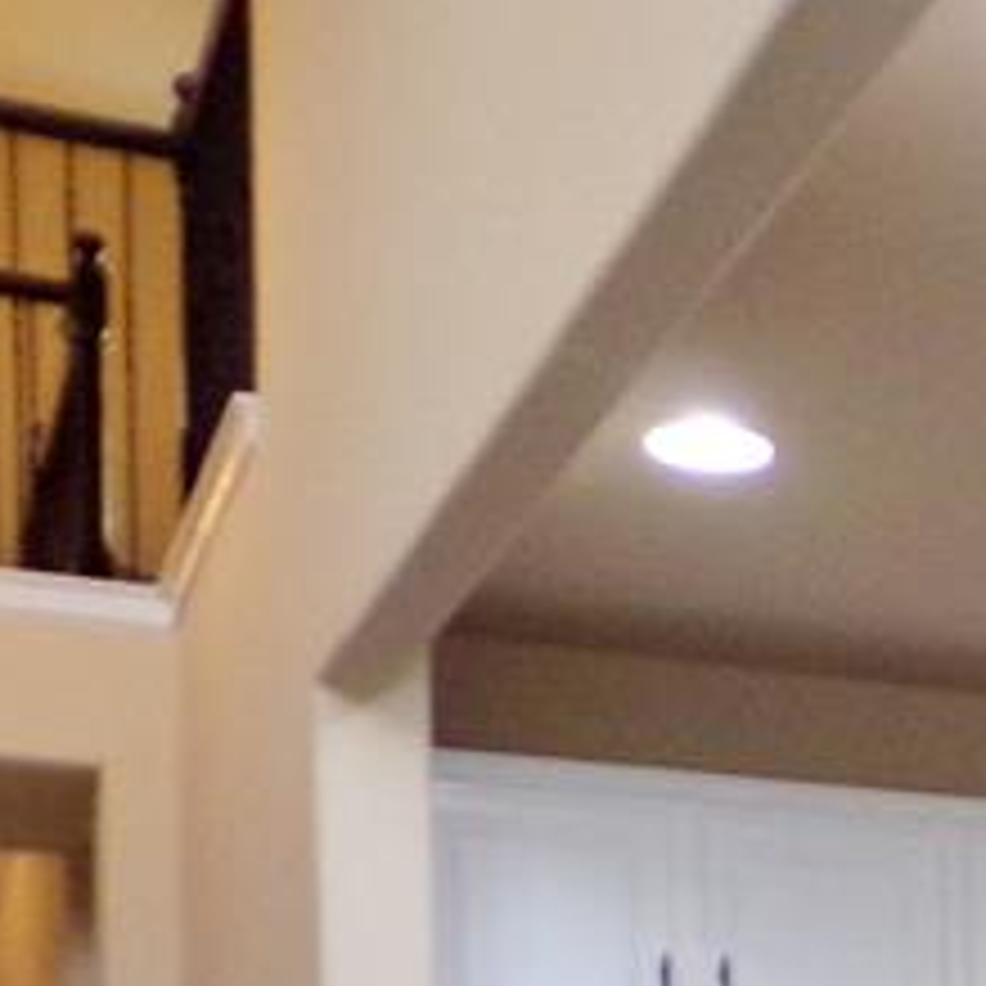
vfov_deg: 16.4
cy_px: 1364
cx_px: 1927
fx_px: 3190
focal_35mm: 99
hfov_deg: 14.7
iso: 200
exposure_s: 1/34
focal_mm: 4.3
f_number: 3
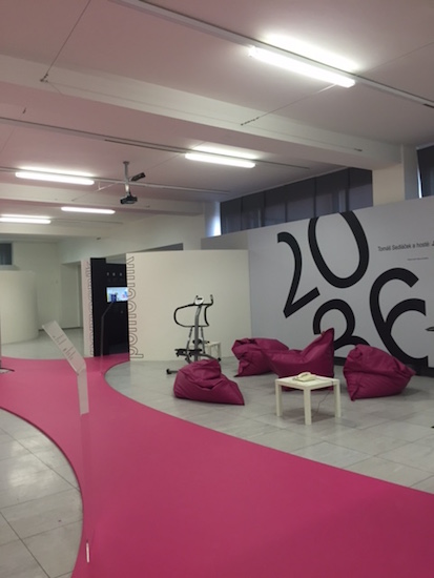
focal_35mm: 29
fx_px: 484
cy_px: 289
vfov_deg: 61.6
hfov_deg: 48.3
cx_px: 217
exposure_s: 1/30
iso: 80
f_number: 2.2
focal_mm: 4.15
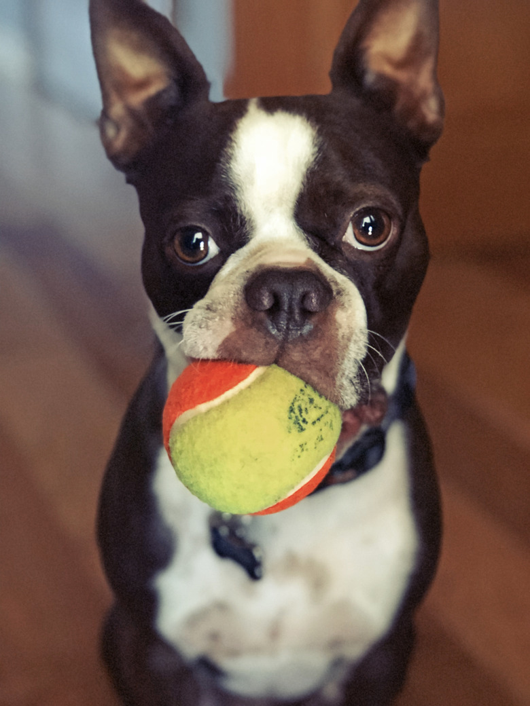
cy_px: 353
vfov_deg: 33.8
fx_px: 1164
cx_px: 265
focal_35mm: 57
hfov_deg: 25.7
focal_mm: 6.6
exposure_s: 1/60
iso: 1000
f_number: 2.8
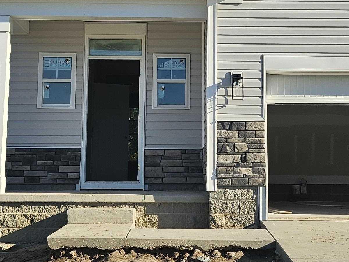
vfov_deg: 22.6
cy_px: -47
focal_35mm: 60
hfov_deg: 32.2
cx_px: 194
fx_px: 605
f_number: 1.8
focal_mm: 5
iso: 50
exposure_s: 1/3333
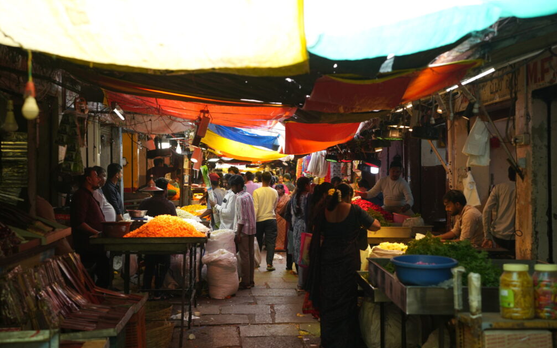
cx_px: 275
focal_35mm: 52
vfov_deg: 24.9
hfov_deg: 38.9
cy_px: 171
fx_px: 789
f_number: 2.8
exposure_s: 1/800
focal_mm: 50
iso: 640
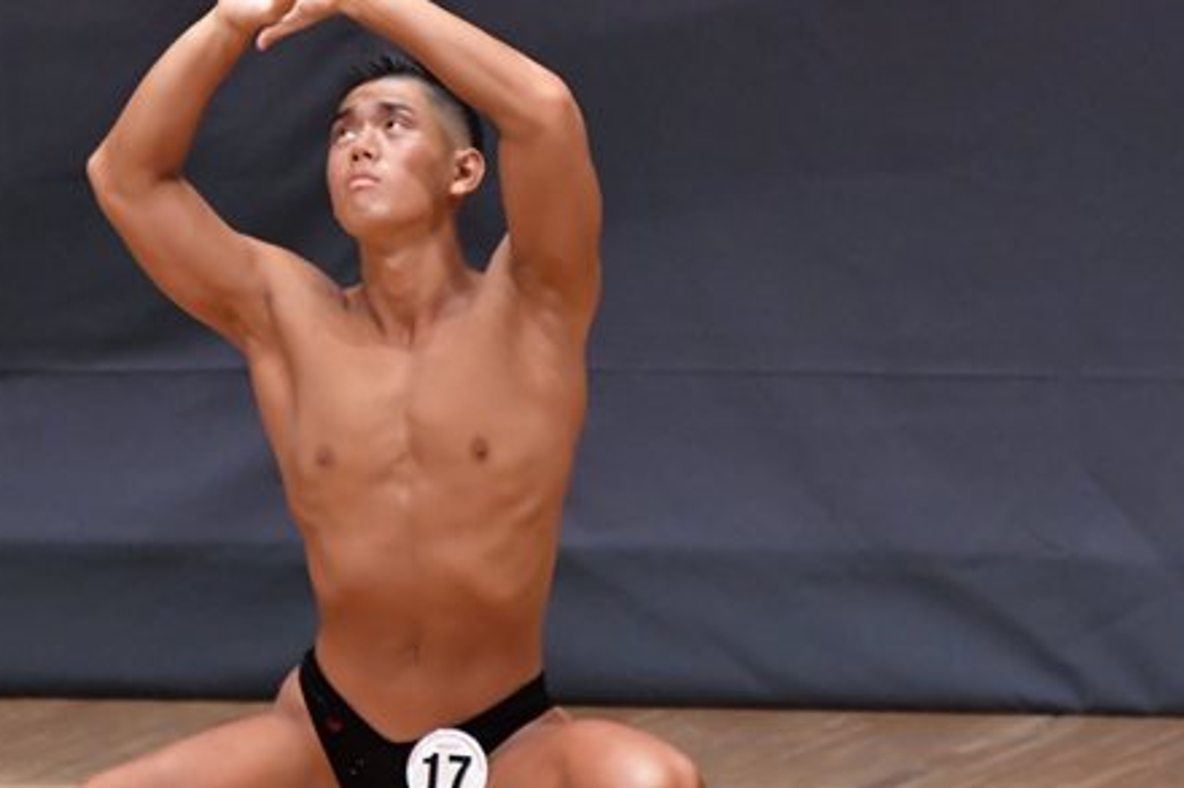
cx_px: 357
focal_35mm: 660
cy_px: 457
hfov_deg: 3.1
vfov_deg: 2.1
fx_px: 21697
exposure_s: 1/400
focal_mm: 250
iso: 6400
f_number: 5.6
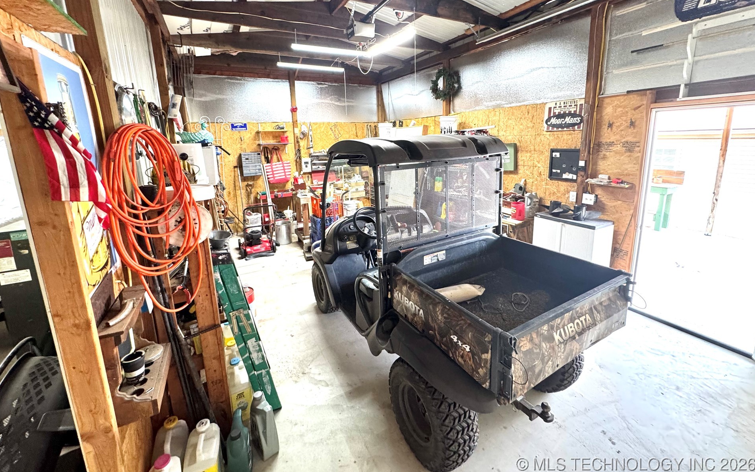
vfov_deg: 74.1
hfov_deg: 101.5
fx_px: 309
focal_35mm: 15
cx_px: 378
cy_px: 194
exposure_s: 1/60
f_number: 2.2
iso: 320
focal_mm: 2.22
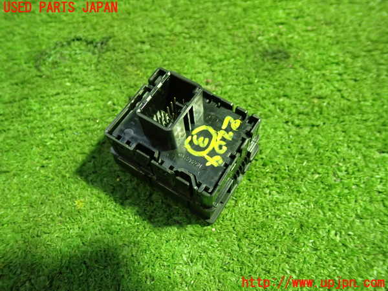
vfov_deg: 46.8
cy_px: 146
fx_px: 336
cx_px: 194
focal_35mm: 30
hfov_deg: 60.0
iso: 640
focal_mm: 5.4
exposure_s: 1/30
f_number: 2.3
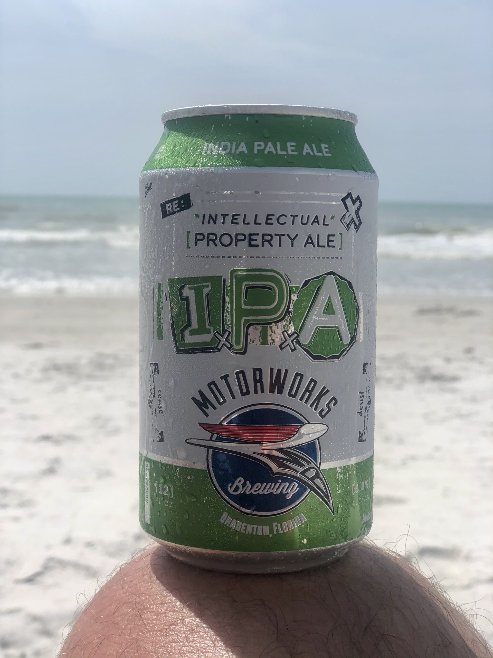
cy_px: 329
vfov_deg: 33.8
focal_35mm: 57
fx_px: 1082
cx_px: 246
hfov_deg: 25.7
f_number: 2.8
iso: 20
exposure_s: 1/1736
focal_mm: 6.6
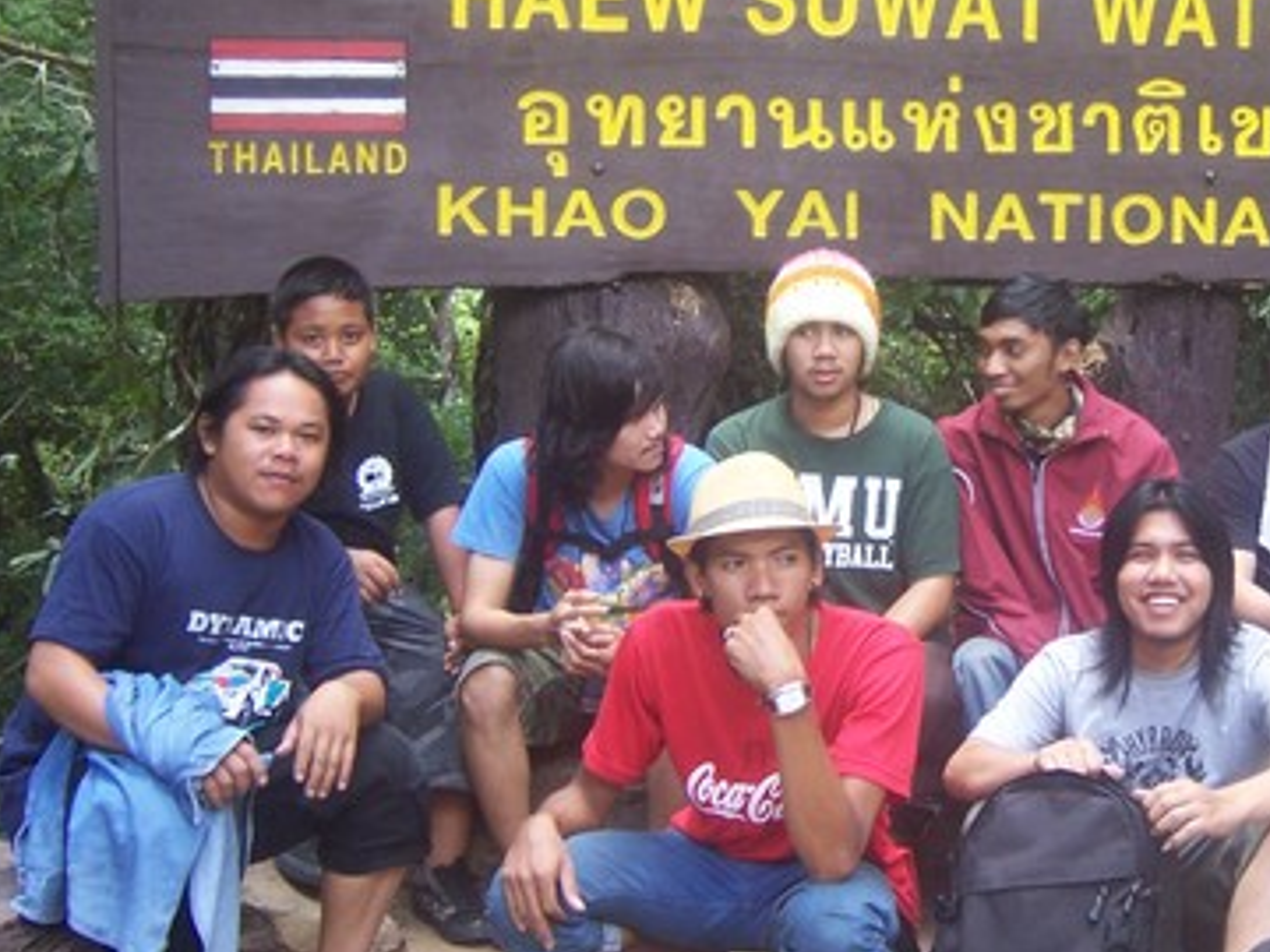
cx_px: 952
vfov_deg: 22.9
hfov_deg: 29.8
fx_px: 2348
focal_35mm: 64
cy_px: 360
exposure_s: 1/60
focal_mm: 6.2
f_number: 2.8
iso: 80
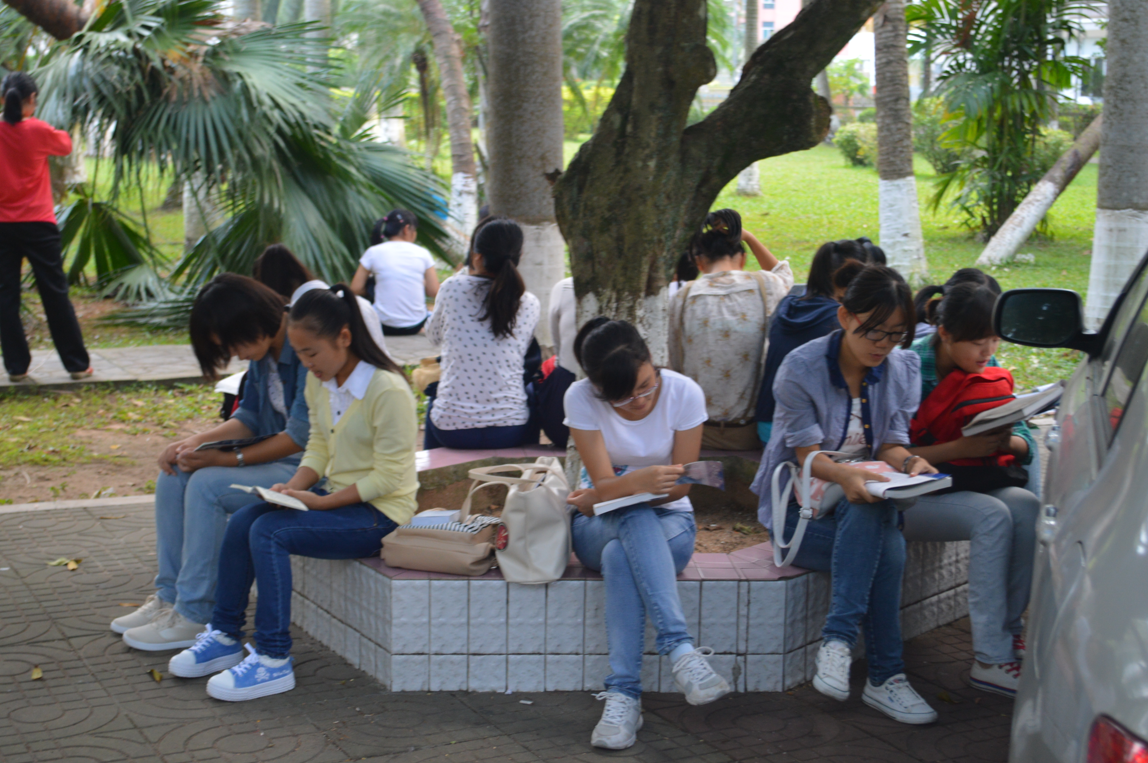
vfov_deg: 24.8
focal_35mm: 55
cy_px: 373
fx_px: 1737
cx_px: 559
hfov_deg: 36.6
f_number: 5
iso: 450
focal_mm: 35
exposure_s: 1/15
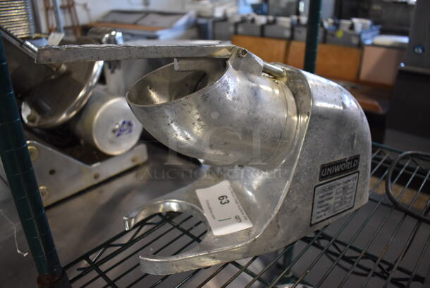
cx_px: 215
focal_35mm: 27
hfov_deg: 67.3
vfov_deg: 48.0
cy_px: 144
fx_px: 323
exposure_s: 1/125
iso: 1100
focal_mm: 18
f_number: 3.5
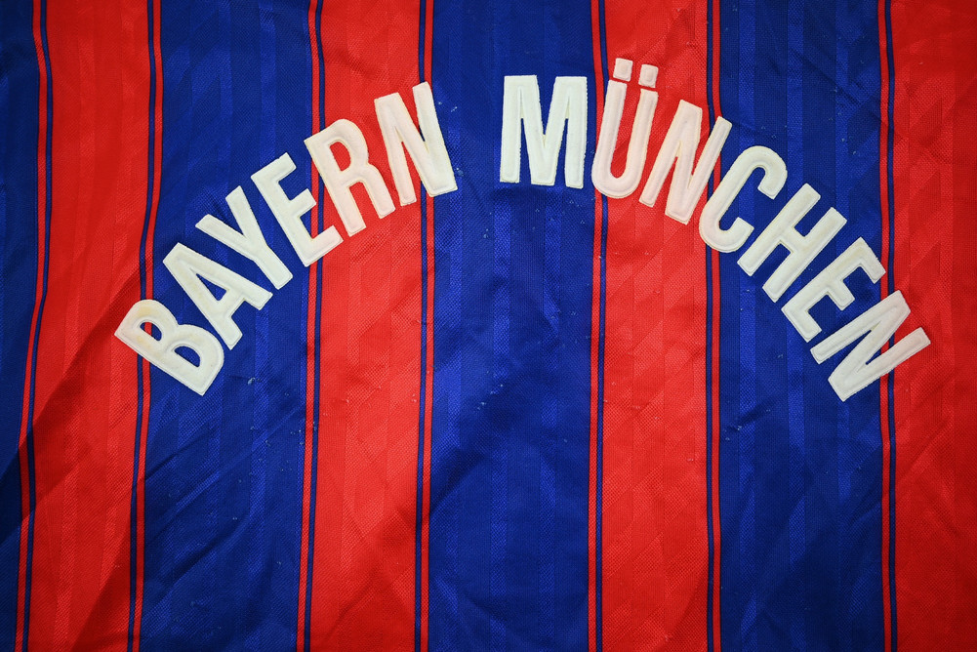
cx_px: 488
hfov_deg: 60.3
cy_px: 326
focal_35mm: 31
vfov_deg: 42.4
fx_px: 841
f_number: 4.8
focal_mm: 31
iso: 200
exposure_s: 1/125
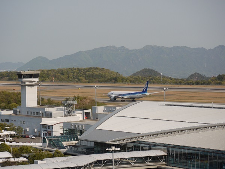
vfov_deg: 9.5
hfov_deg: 12.7
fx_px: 1014
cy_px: 84
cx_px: 112
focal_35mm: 156
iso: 200
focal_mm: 78
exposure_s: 1/1300
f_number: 7.1
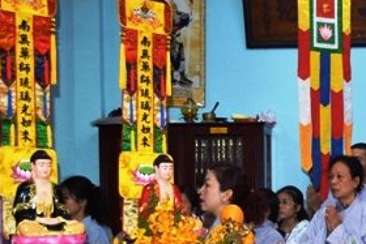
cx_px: 393
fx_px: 905
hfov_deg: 21.8
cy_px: 252
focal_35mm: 89
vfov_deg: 15.1
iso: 500
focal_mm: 26
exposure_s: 1/60
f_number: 4.2
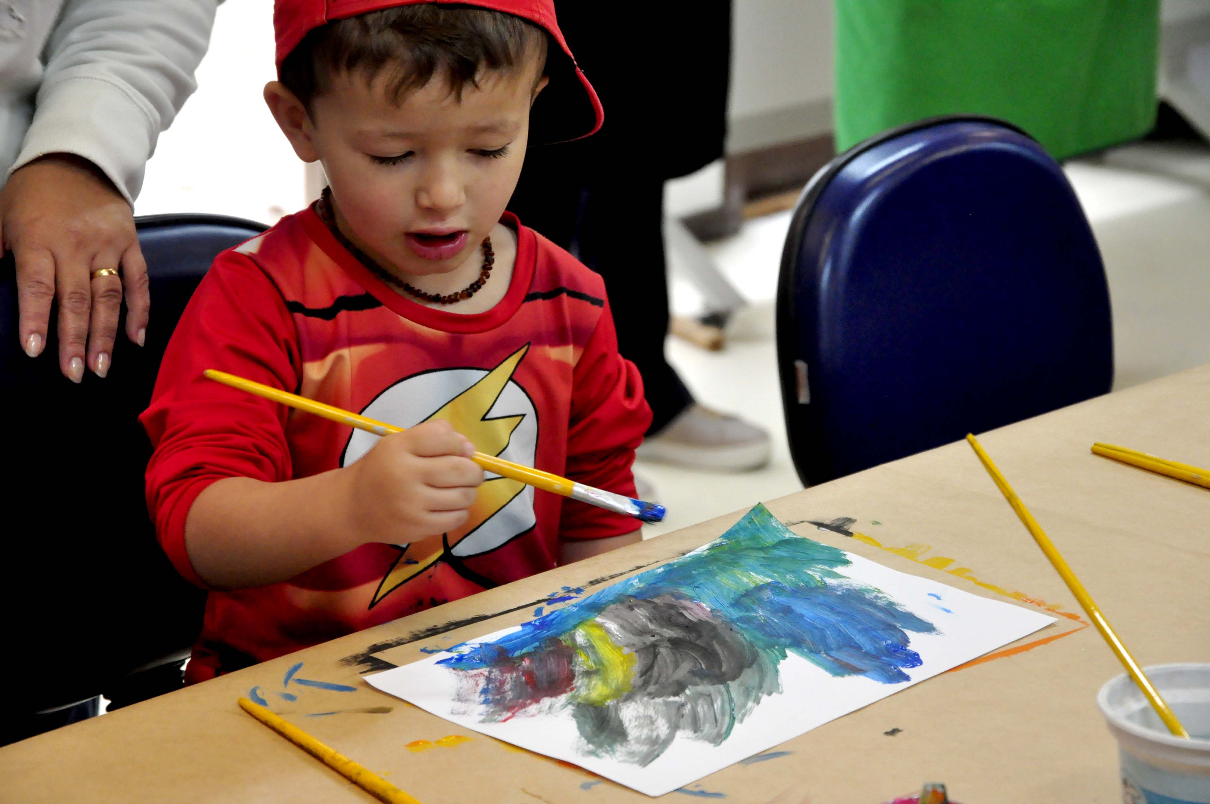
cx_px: 605
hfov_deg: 18.2
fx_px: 3777
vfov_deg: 12.1
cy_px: 402
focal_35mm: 112
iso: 1600
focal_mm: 75
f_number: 5.3
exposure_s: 1/60
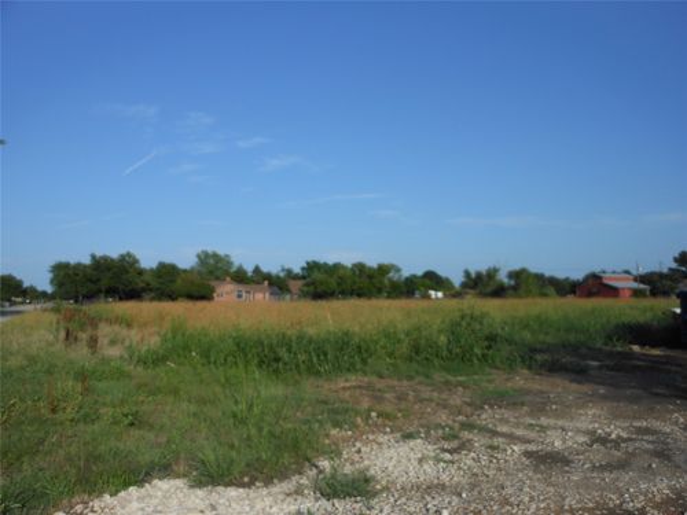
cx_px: 344
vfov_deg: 49.7
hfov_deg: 63.4
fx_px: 556
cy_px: 258
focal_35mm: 28
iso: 80
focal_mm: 5
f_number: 3.7
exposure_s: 1/1250
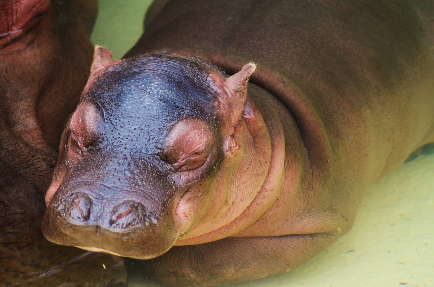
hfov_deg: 5.3
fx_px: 4692
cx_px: 217
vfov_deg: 3.5
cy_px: 144
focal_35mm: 390
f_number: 5
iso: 800
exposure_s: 1/640
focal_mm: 260
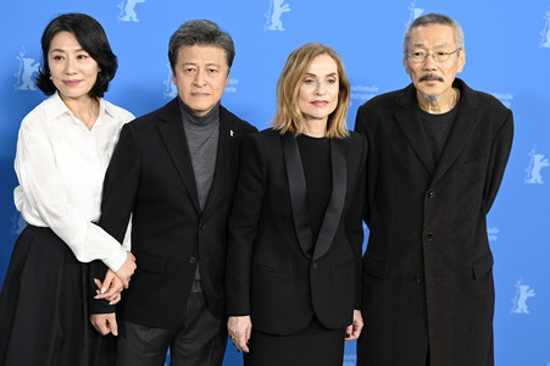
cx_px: 275
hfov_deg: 28.9
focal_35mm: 70
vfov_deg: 19.4
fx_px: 1069
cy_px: 183
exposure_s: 1/640
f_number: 4
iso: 3200
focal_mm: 70
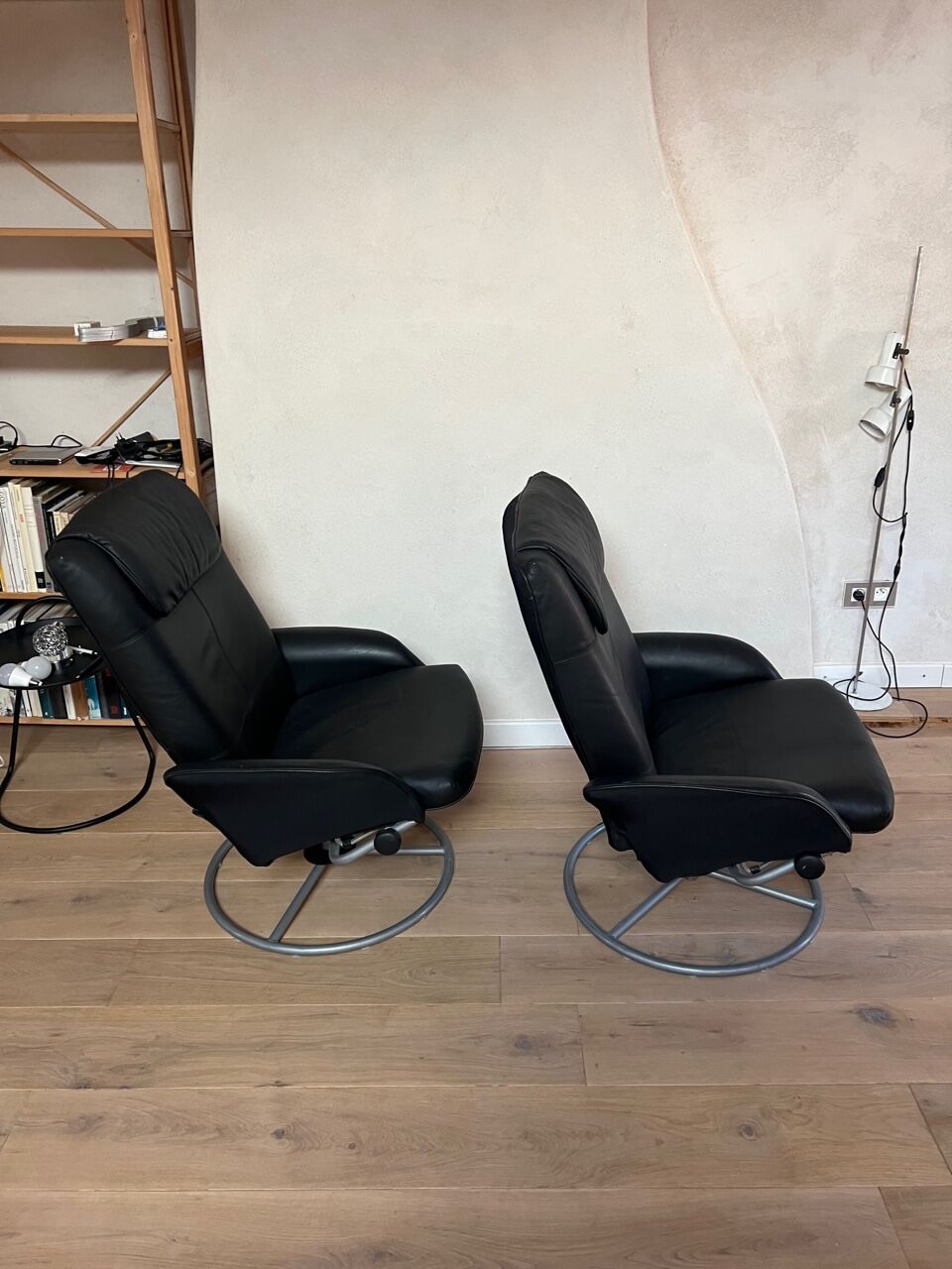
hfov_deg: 53.1
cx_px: 476
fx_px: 953
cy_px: 634
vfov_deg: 67.3
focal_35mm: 26
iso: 160
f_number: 1.5
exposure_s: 1/60
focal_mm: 5.7
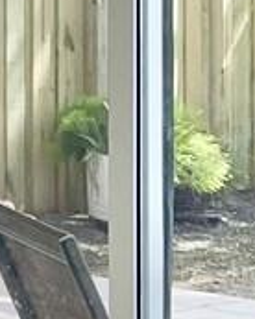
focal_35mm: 226
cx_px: -754
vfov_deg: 8.5
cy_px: -44
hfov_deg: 5.8
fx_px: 2136
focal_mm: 5.1
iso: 32
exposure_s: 1/173
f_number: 1.6
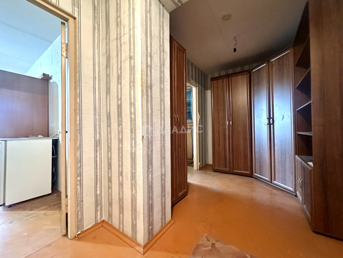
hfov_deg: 102.1
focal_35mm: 14
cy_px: 129
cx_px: 172
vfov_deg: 85.7
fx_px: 139
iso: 800
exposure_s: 1/50
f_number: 2.2
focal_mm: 2.22
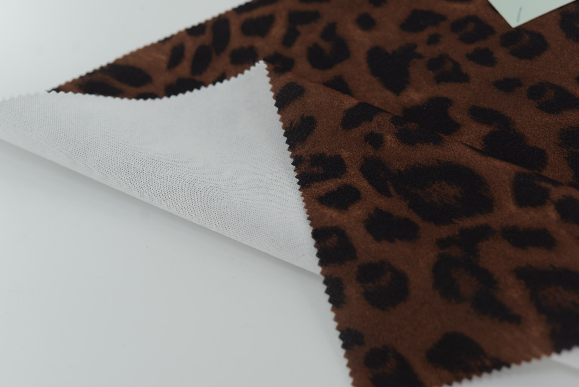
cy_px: 194
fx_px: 804
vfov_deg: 27.0
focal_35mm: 50
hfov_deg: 39.6
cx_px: 290
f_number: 3.5
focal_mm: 50
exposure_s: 1/200
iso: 100
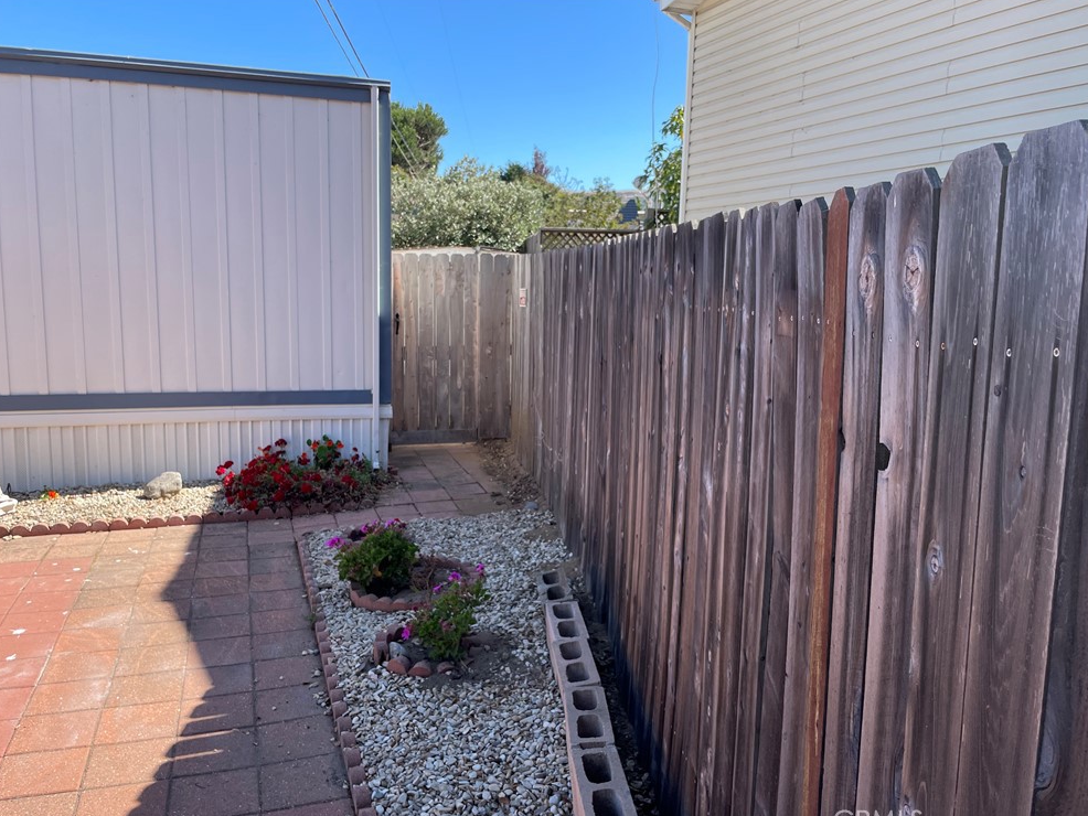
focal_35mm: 27
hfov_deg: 65.3
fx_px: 849
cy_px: 412
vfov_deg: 51.4
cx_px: 532
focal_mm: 4.2
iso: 32
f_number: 1.6
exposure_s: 1/1401
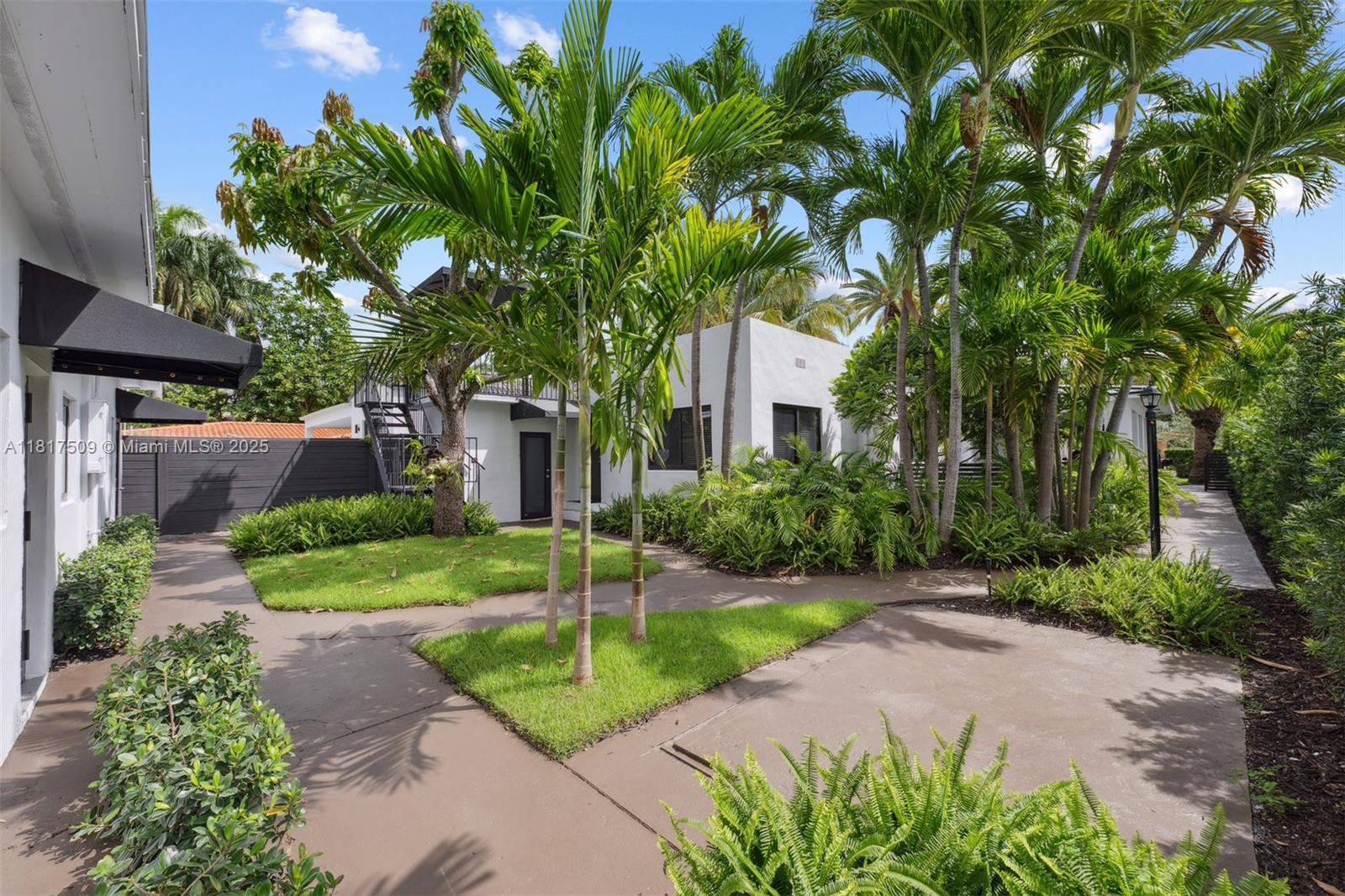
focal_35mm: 14
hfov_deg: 104.3
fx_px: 523
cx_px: 672
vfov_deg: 81.2
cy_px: 448
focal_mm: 14
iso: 250
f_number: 7.1
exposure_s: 1/500
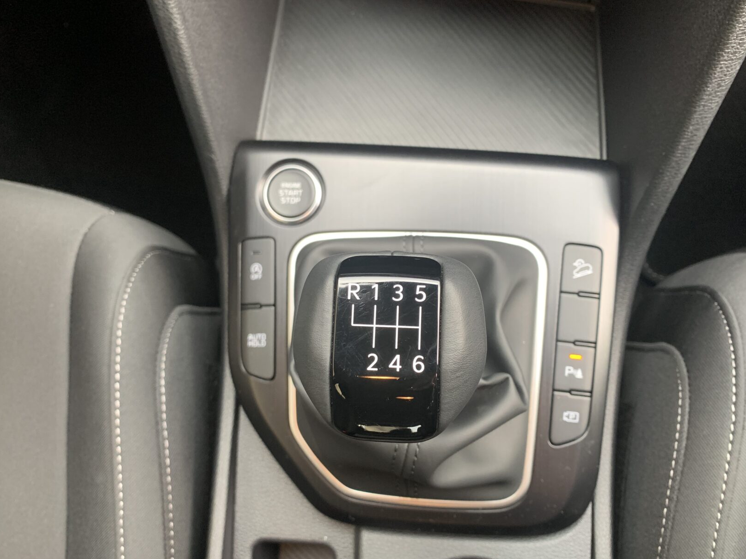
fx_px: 625
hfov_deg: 61.7
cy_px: 289
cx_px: 367
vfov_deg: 48.2
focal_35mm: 29
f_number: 1.8
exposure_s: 1/60
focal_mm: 4.25
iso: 200
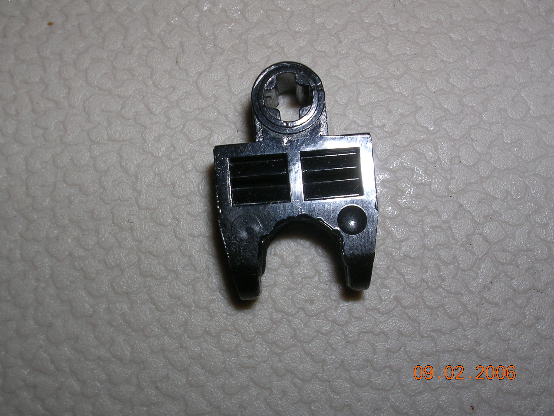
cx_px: 277
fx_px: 848
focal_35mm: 53
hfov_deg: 36.2
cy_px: 208
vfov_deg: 27.5
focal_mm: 8
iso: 50
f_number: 6.4
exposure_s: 1/60.1
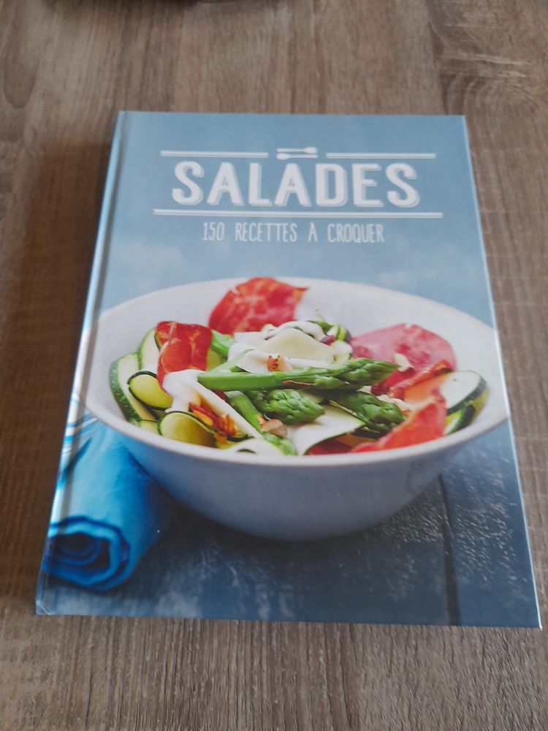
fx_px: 528
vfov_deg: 69.4
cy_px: 366
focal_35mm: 25
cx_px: 274
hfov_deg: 54.9
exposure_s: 1/30
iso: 400
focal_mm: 4.6
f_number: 2
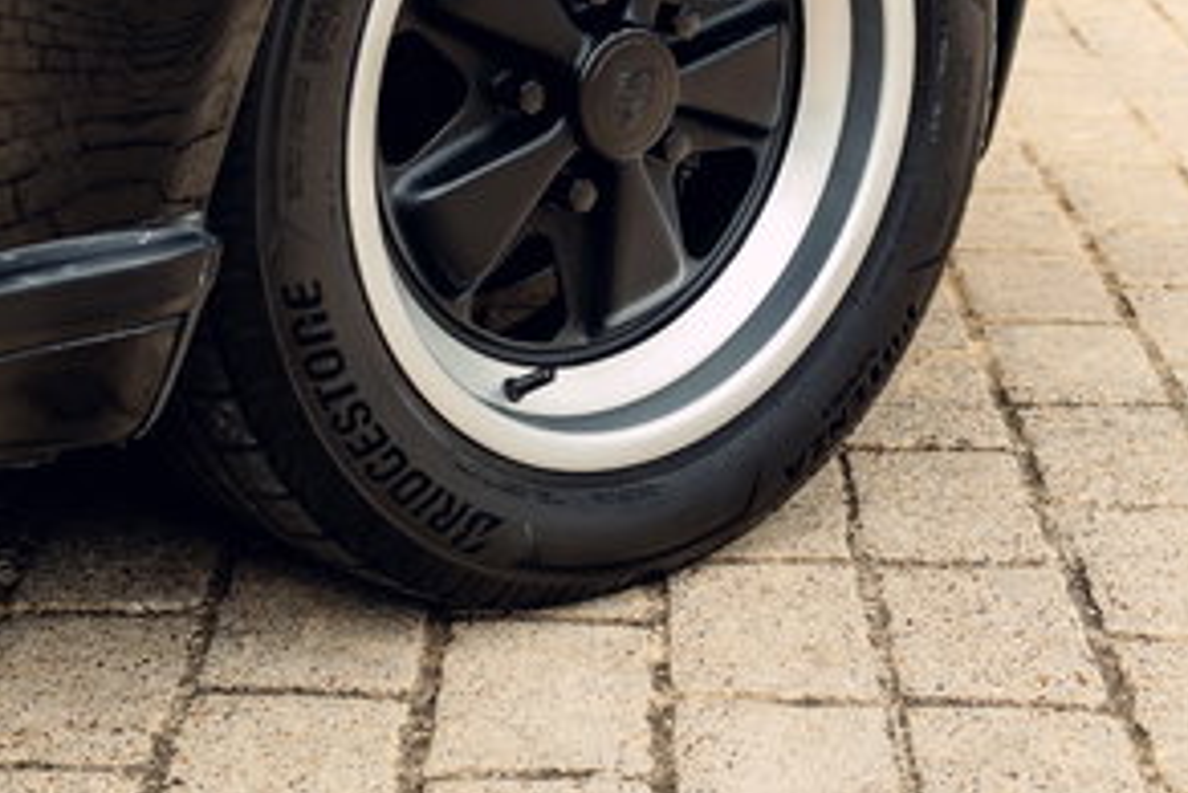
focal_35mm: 92
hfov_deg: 22.1
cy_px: -179
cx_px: 712
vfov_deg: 14.4
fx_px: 3037
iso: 320
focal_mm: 35
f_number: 4
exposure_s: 1/50
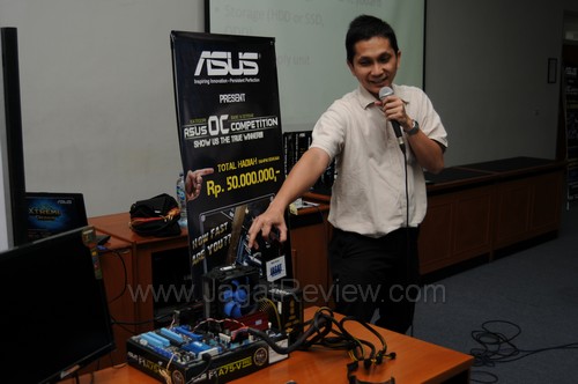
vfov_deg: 31.8
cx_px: 289
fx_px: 673
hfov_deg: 46.5
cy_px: 192
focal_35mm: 42
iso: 200
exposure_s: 1/60
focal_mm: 28
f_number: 3.5
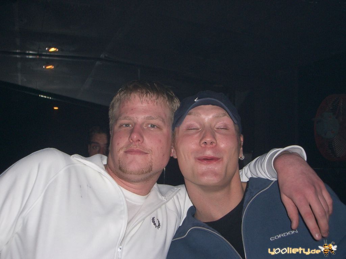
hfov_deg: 38.9
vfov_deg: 29.7
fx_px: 490
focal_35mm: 49
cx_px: 173
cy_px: 130
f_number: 3.1
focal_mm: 8.2
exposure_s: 1/40
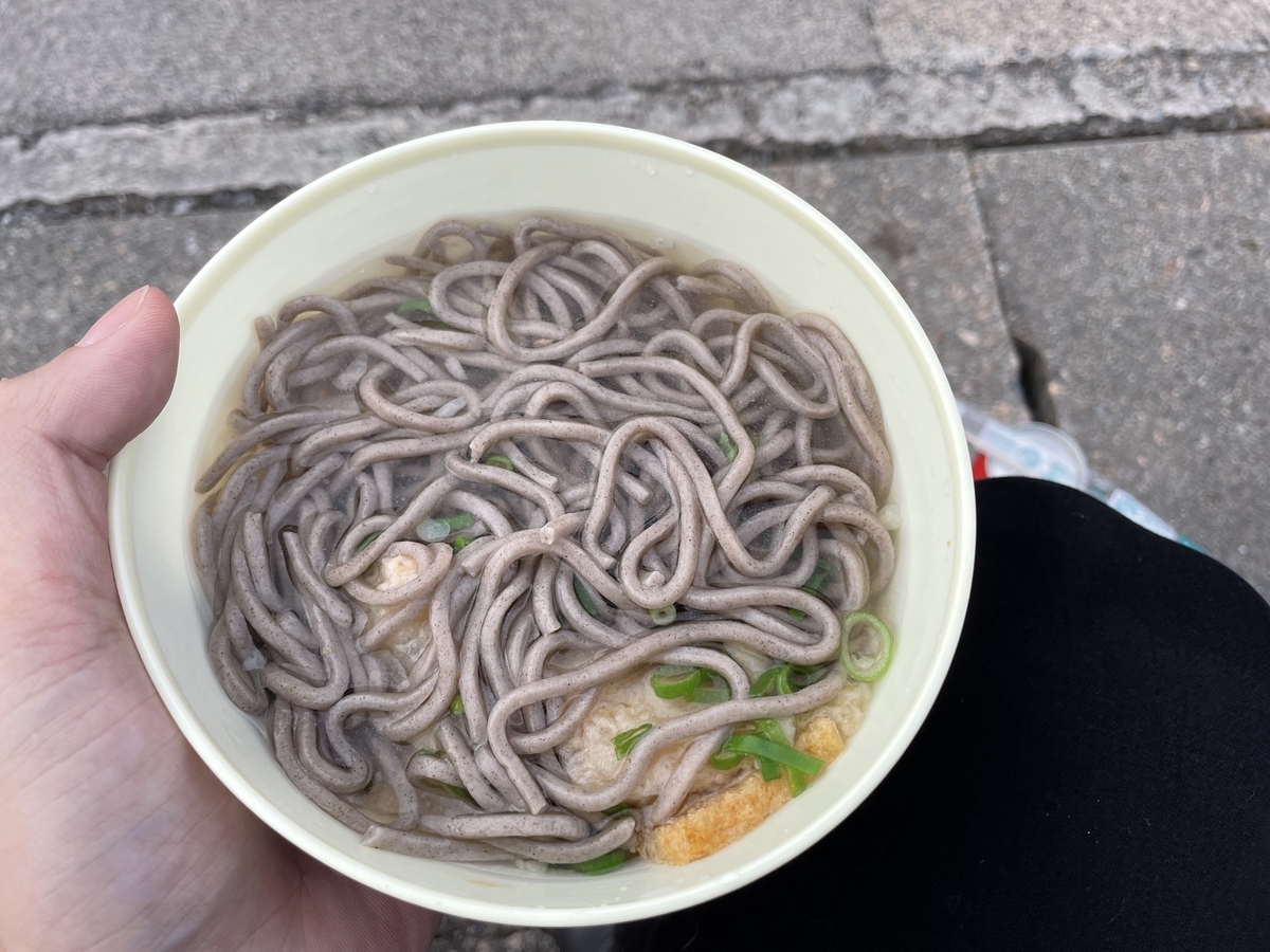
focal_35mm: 26
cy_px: 476
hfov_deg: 67.3
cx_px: 635
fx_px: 954
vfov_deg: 53.1
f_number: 1.6
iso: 32
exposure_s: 1/413
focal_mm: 4.2
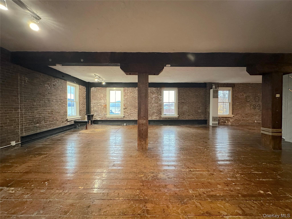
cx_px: 146
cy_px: 110
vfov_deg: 85.7
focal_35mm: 14
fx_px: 118
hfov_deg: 102.1
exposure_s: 1/40
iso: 800
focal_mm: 2.22
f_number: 2.2
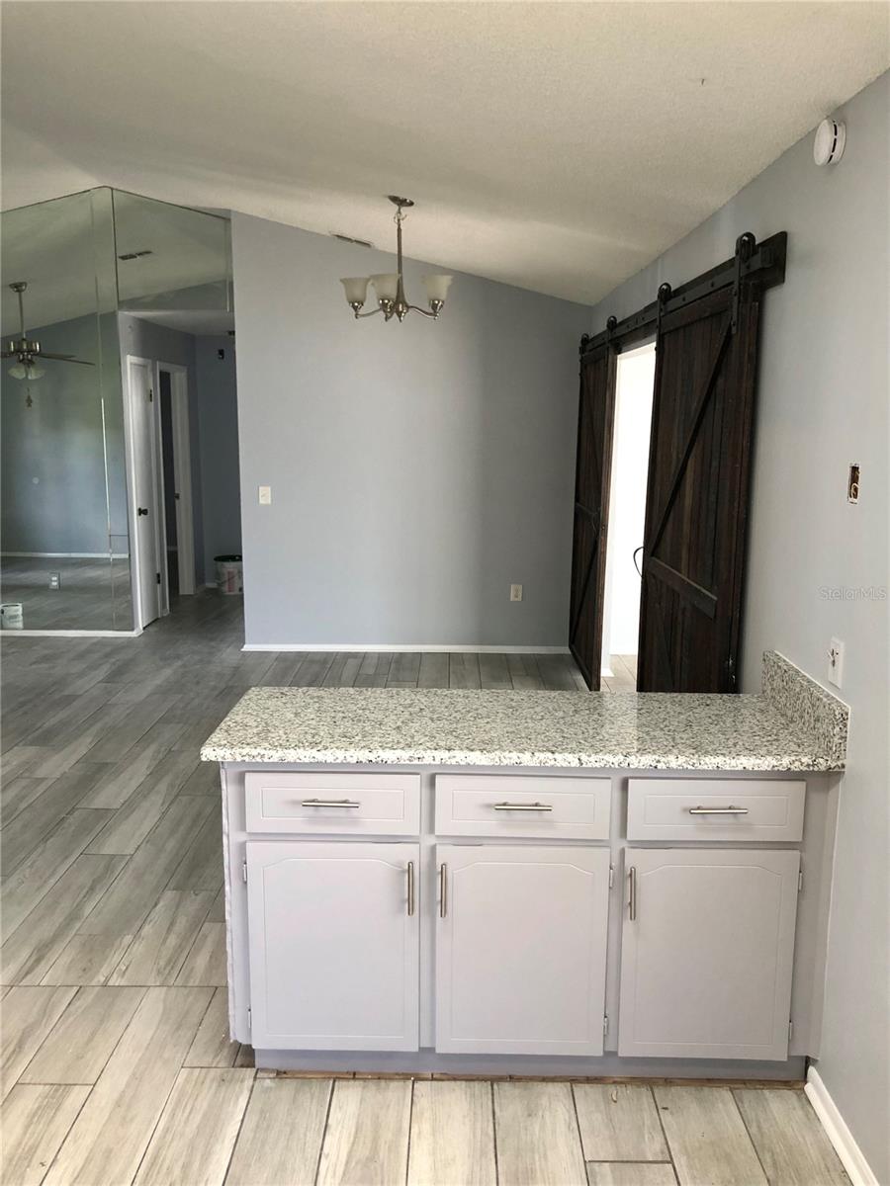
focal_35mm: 28
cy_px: 593
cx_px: 445
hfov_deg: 49.7
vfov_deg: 63.4
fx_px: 960
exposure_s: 1/17
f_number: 1.8
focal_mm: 3.99
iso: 40
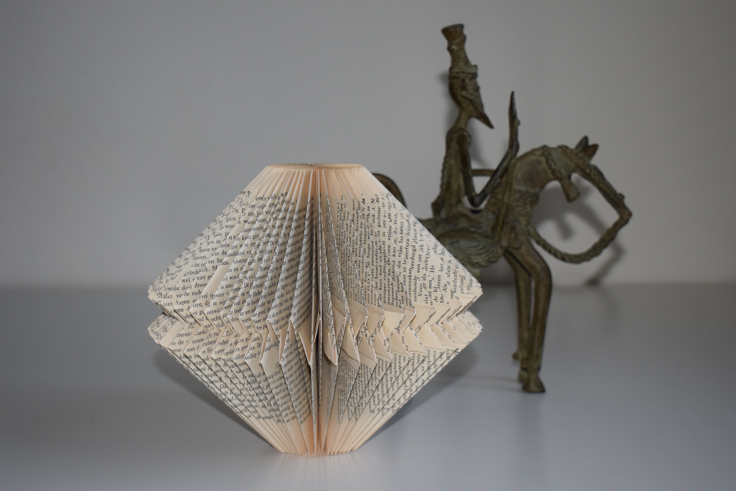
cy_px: 246
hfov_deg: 33.4
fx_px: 1227
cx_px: 368
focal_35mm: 60
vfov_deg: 22.6
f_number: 5
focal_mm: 40
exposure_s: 1/60
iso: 800
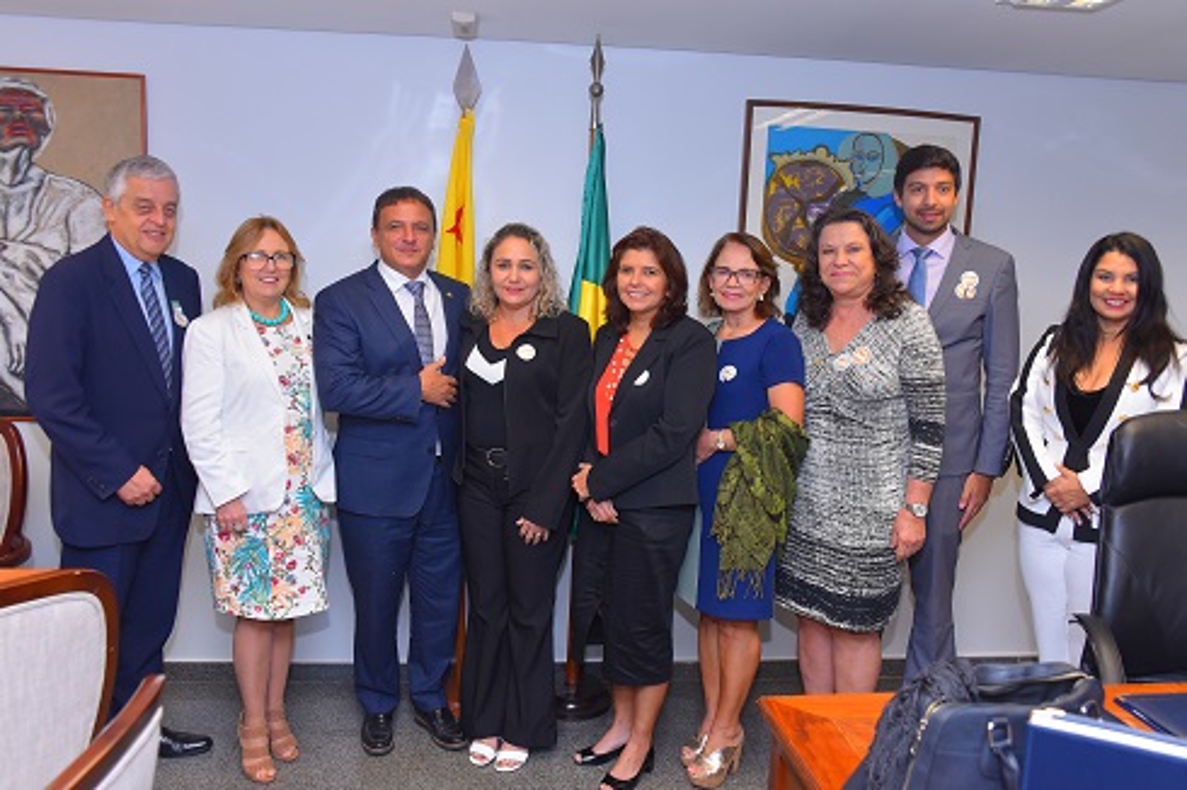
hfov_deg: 63.7
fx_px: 956
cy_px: 395
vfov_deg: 44.9
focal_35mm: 29
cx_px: 594
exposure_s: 1/160
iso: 1250
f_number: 5
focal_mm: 29
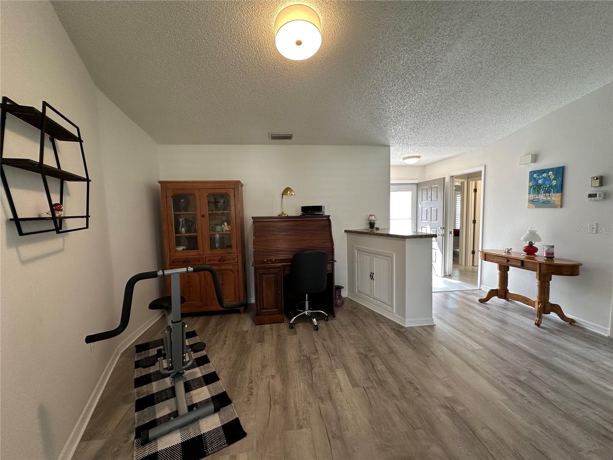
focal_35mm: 14
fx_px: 248
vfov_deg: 85.7
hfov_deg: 102.1
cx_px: 306
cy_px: 230
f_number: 2.2
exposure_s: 1/60
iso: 160
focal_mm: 2.22
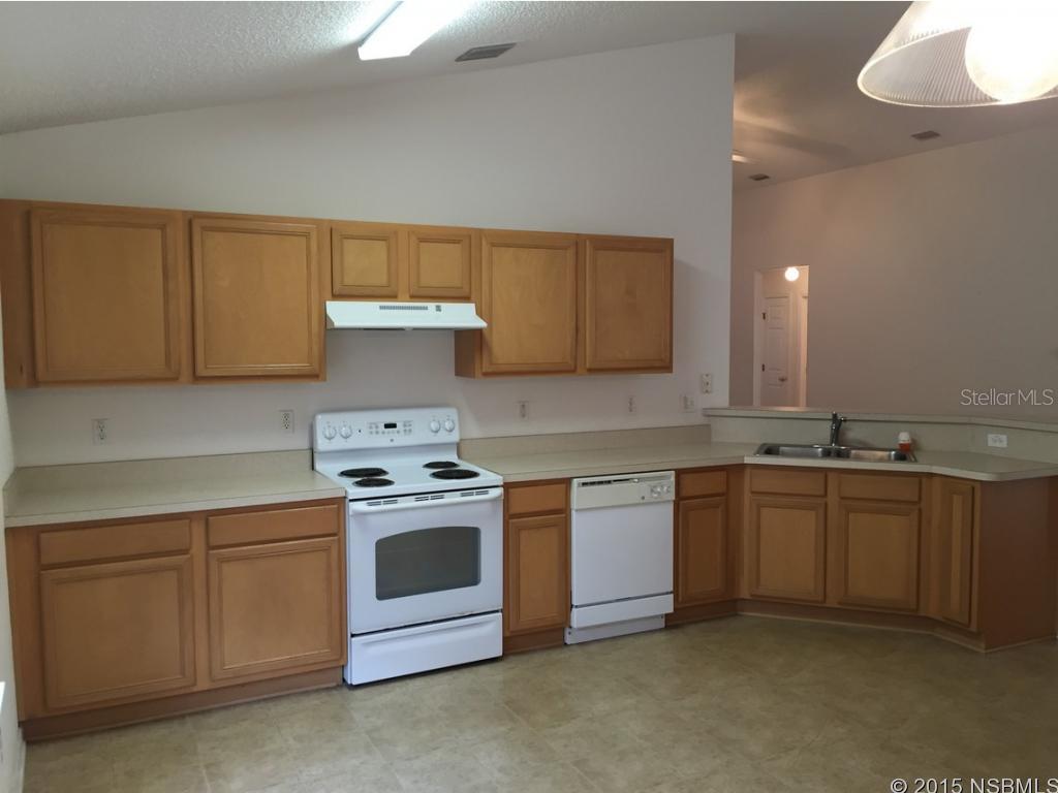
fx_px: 886
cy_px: 396
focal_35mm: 29
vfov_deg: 48.2
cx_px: 529
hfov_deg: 61.7
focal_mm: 4.15
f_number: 2.2
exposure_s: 1/30
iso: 64
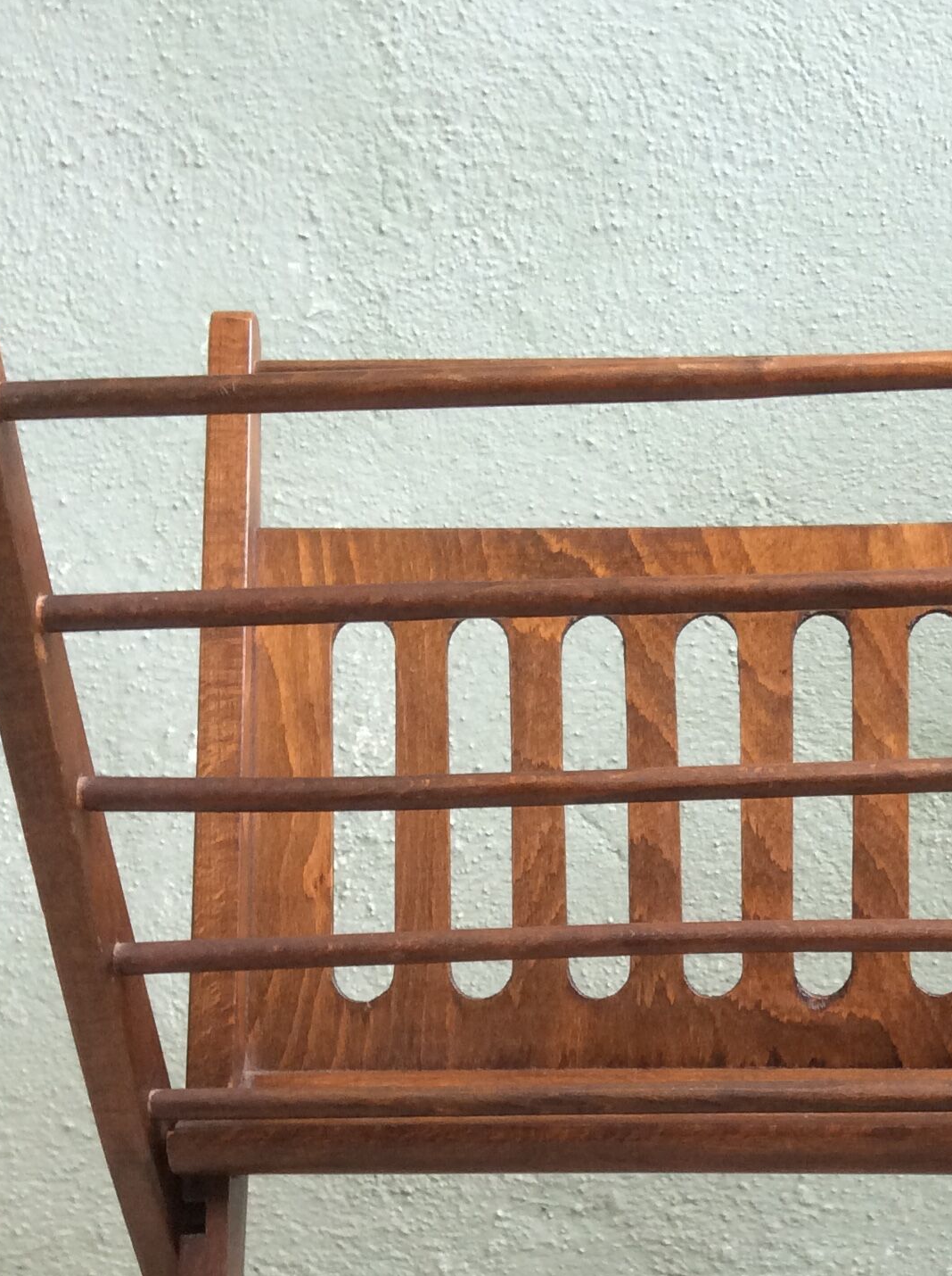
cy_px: 952
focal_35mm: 58
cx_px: 709
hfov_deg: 24.9
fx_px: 2133
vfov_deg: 32.7
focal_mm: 3.3
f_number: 2.4
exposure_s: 1/25
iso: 64
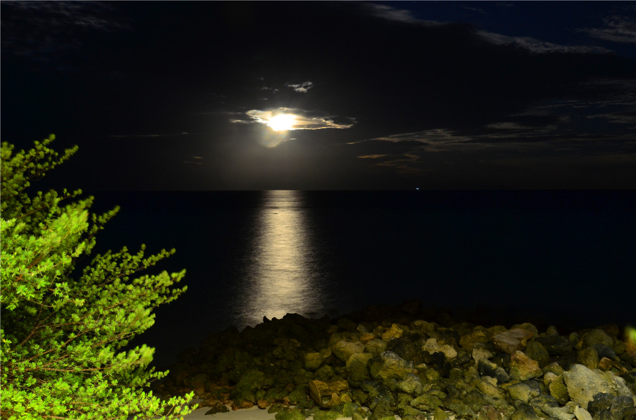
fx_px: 767
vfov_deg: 30.7
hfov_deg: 45.1
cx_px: 318
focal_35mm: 44
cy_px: 210
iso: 640
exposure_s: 25
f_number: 13
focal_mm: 29
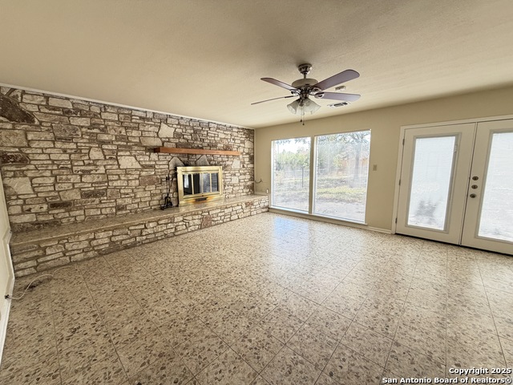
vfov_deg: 85.7
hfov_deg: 102.1
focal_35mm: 14
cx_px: 256
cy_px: 192
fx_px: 207
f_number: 2.2
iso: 160
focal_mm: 2.22
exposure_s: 1/121
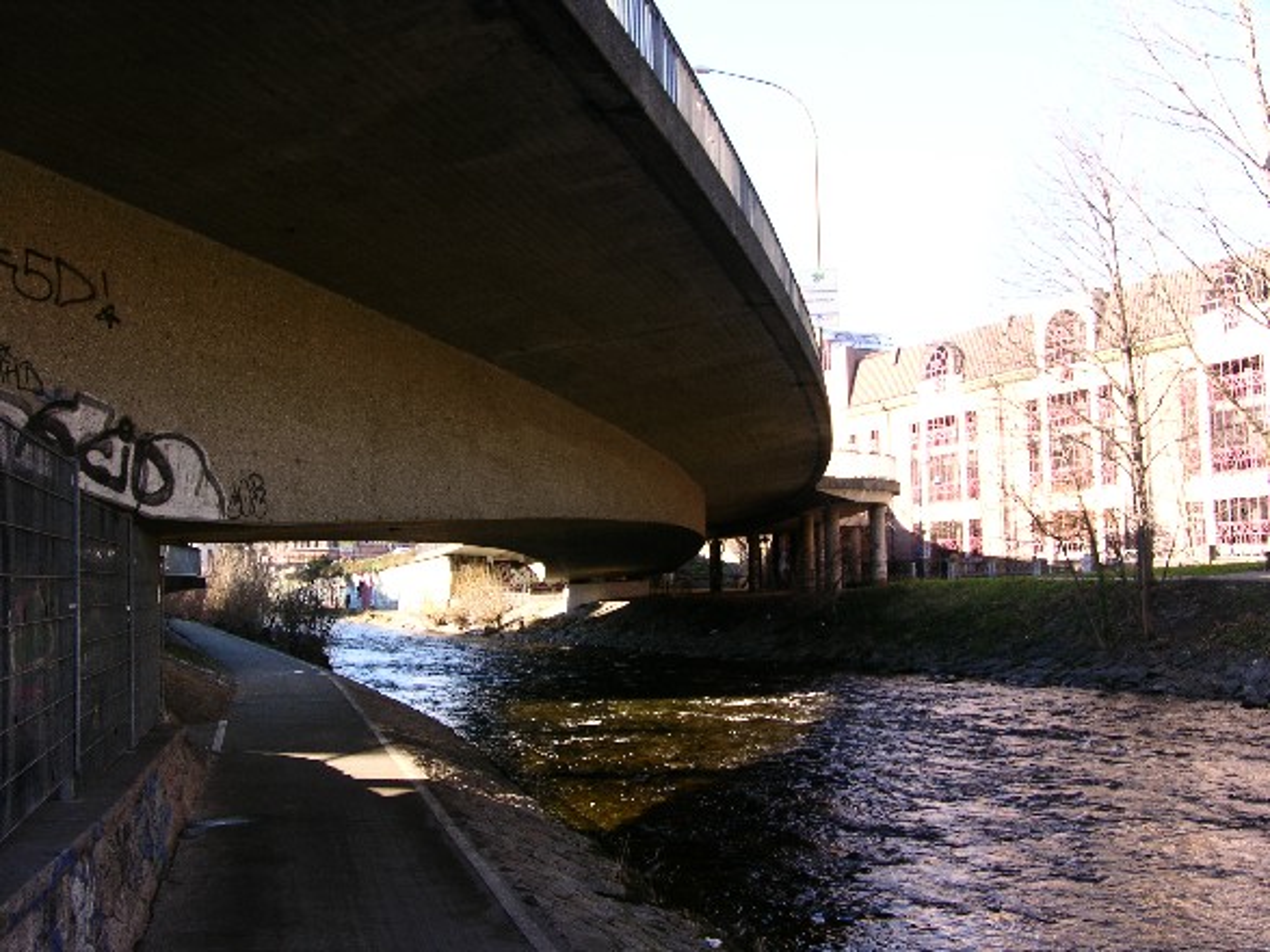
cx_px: 635
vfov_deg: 40.7
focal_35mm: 35
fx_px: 1284
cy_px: 476
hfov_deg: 52.6
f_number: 4.5
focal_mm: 8.9
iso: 50
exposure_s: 1/57.5
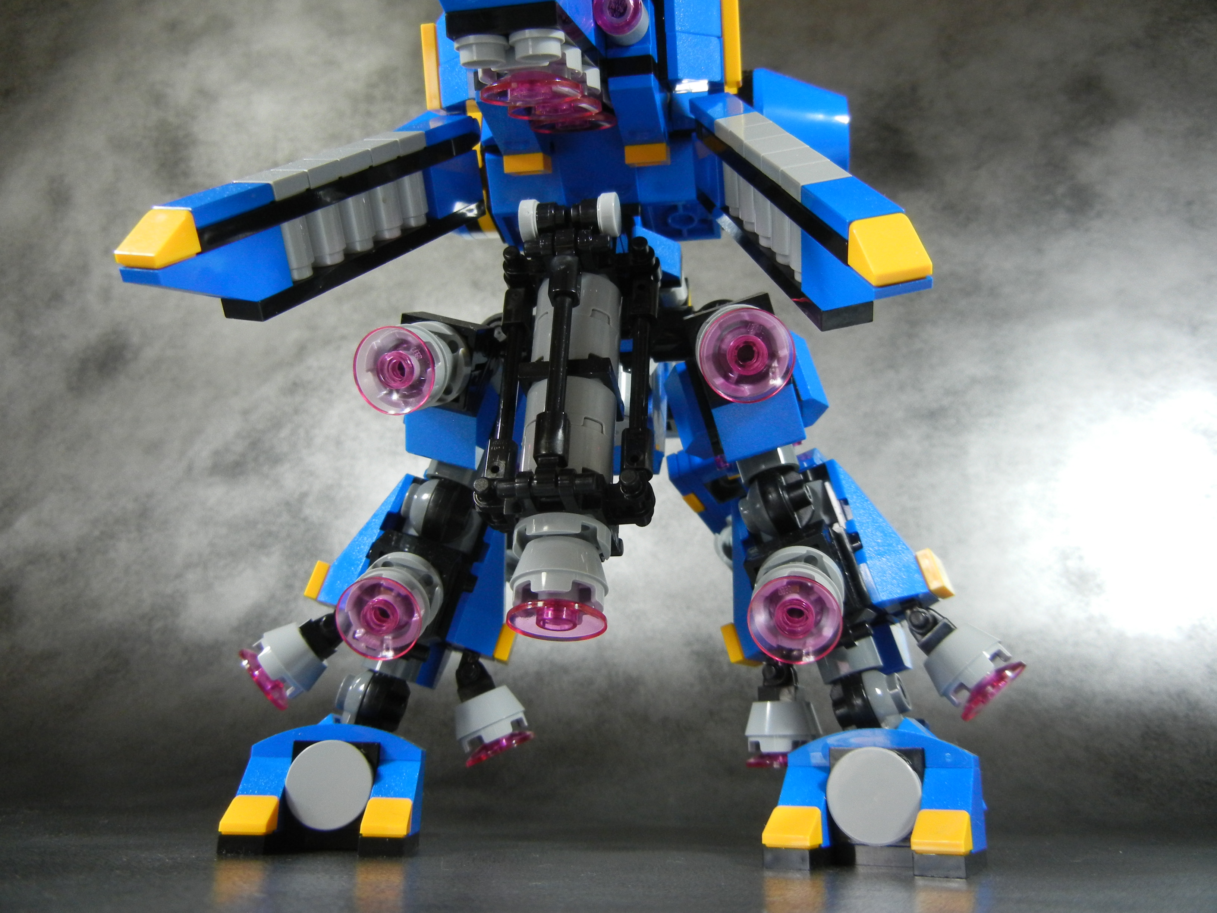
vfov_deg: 46.8
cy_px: 456
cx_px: 608
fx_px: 1055
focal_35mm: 30
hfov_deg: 60.0
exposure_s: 1/36
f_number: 3.5
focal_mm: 5.4
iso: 400
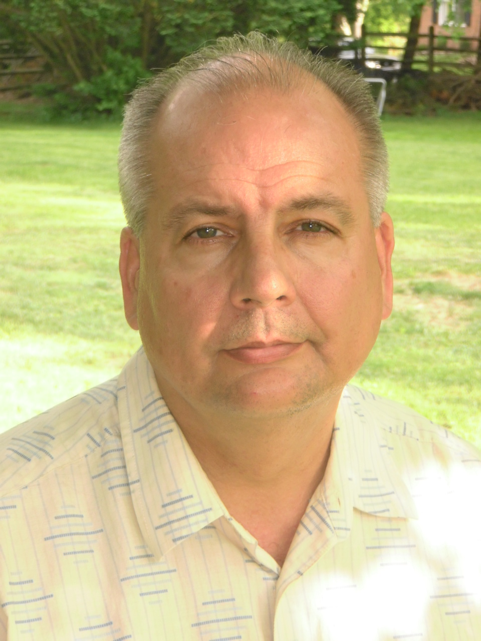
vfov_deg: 20.4
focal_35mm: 96
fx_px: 1779
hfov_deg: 15.4
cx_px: 240
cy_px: 320
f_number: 5.7
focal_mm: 16.9
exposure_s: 1/60
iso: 125
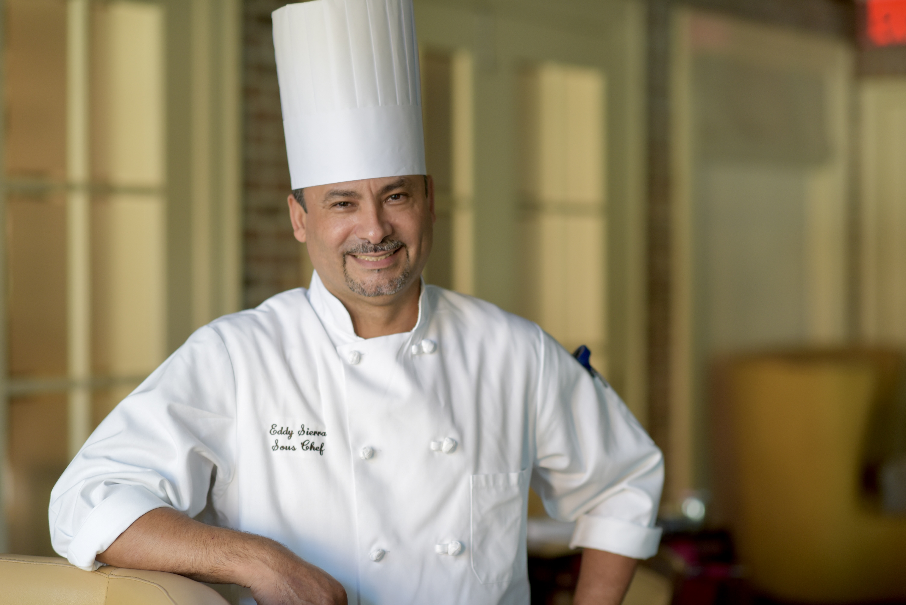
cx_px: 453
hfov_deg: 23.9
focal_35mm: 85
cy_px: 302
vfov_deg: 16.1
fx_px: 2140
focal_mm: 85
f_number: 2.2
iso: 800
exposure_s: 1/125
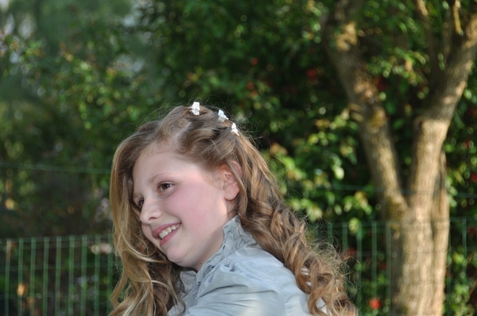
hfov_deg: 17.1
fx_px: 1587
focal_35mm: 120
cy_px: 158
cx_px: 238
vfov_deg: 11.4
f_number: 5
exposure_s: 1/60
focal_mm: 80
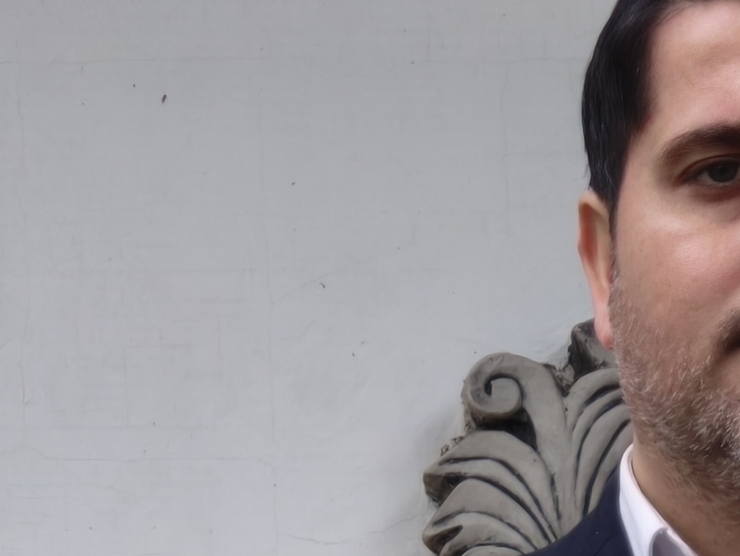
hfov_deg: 3.4
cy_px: 680
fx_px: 12533
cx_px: 511
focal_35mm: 586
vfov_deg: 2.5
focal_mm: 8.8
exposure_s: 1/99.9
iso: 50
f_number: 2
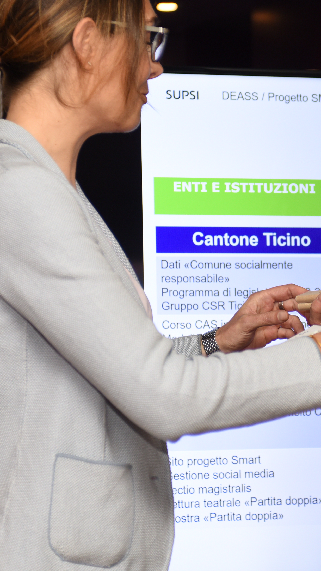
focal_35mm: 162
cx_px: 338
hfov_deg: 7.5
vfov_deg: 13.3
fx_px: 2452
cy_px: 198
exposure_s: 1/80
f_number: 3.5
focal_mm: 70
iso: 500
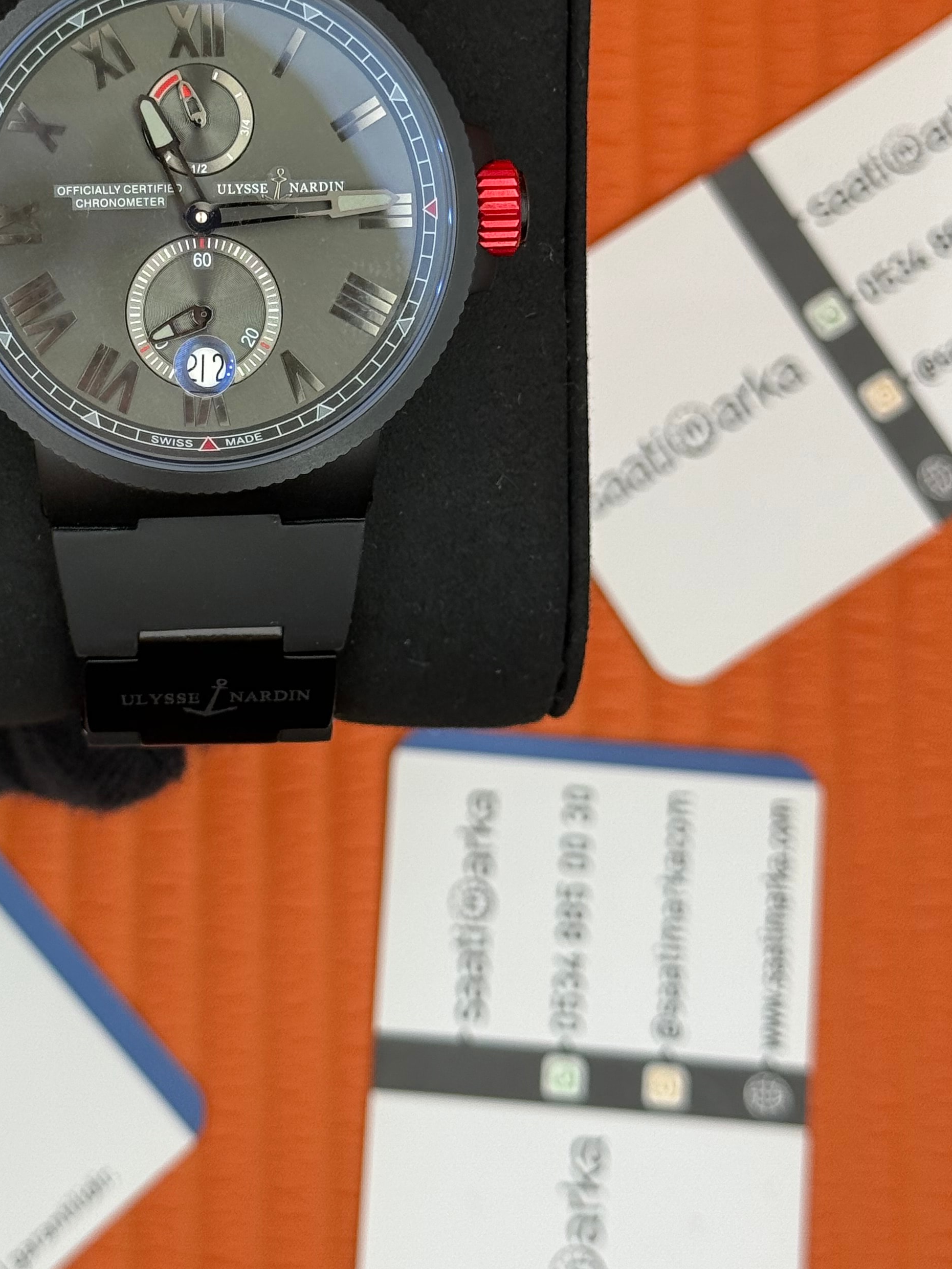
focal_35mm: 78
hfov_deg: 18.8
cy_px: 392
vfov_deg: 24.9
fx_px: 2860
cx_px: 239
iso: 64
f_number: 1.78
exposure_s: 1/469
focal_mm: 6.76
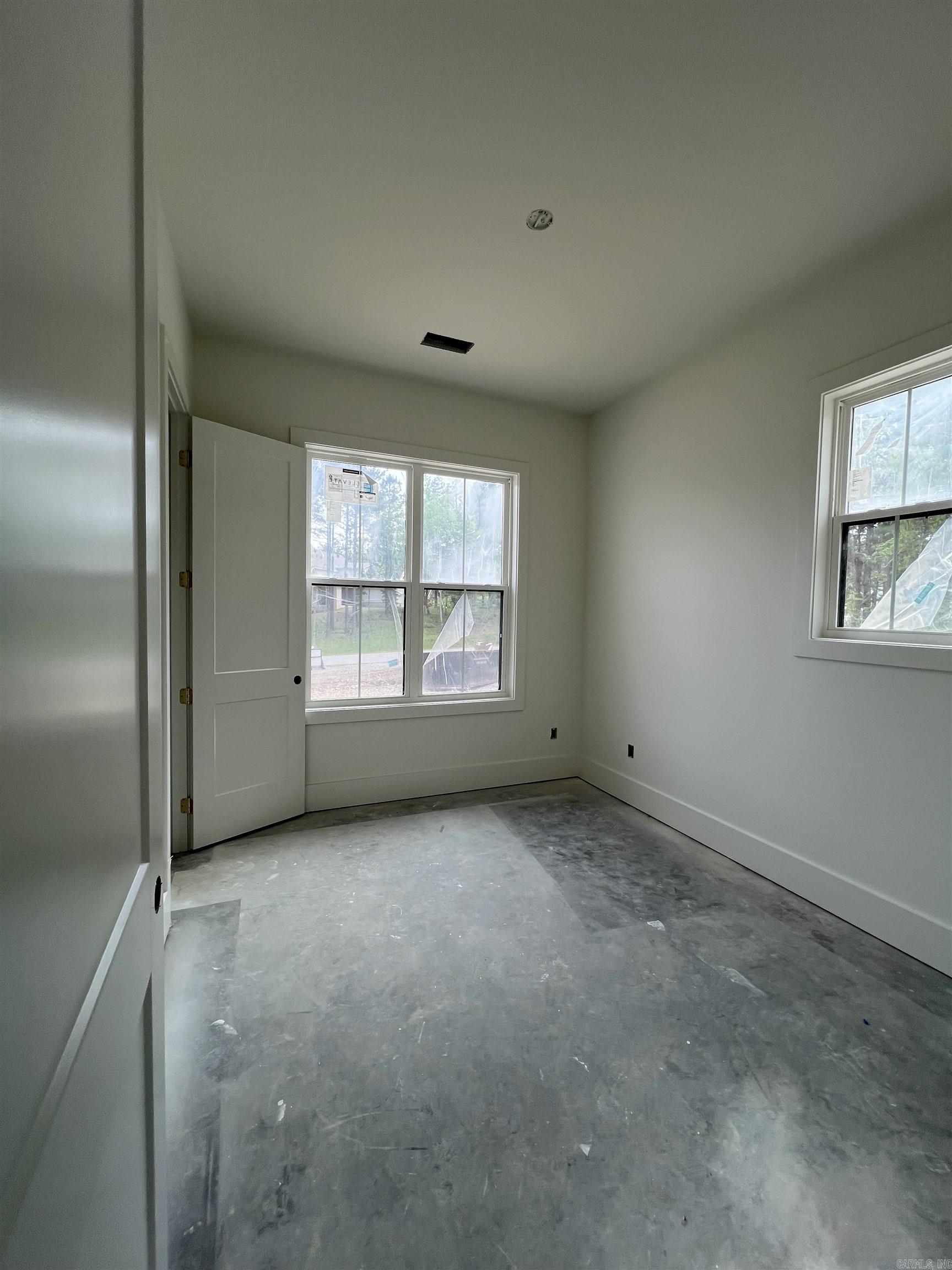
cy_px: 635
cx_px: 476
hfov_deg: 89.9
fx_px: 477
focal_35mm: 13
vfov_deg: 106.2
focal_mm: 1.57
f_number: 1.8
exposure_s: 1/192
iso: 32
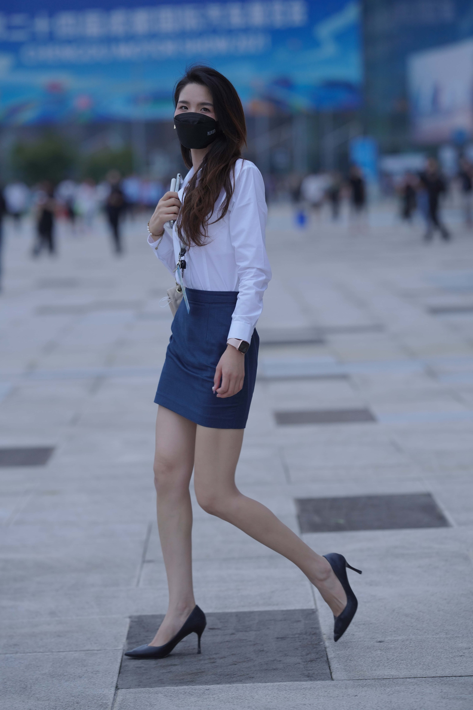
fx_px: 2660
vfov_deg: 15.2
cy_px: 355
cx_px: 236
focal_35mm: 135
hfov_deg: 10.2
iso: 500
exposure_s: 1/320
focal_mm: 135
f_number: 2.8
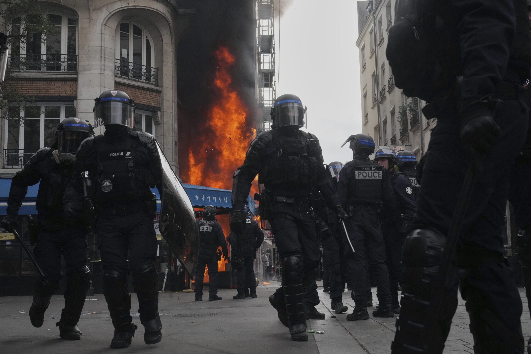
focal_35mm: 48
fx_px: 708
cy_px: 177
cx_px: 266
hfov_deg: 41.1
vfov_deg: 28.1
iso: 4000
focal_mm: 48
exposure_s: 1/2000
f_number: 10
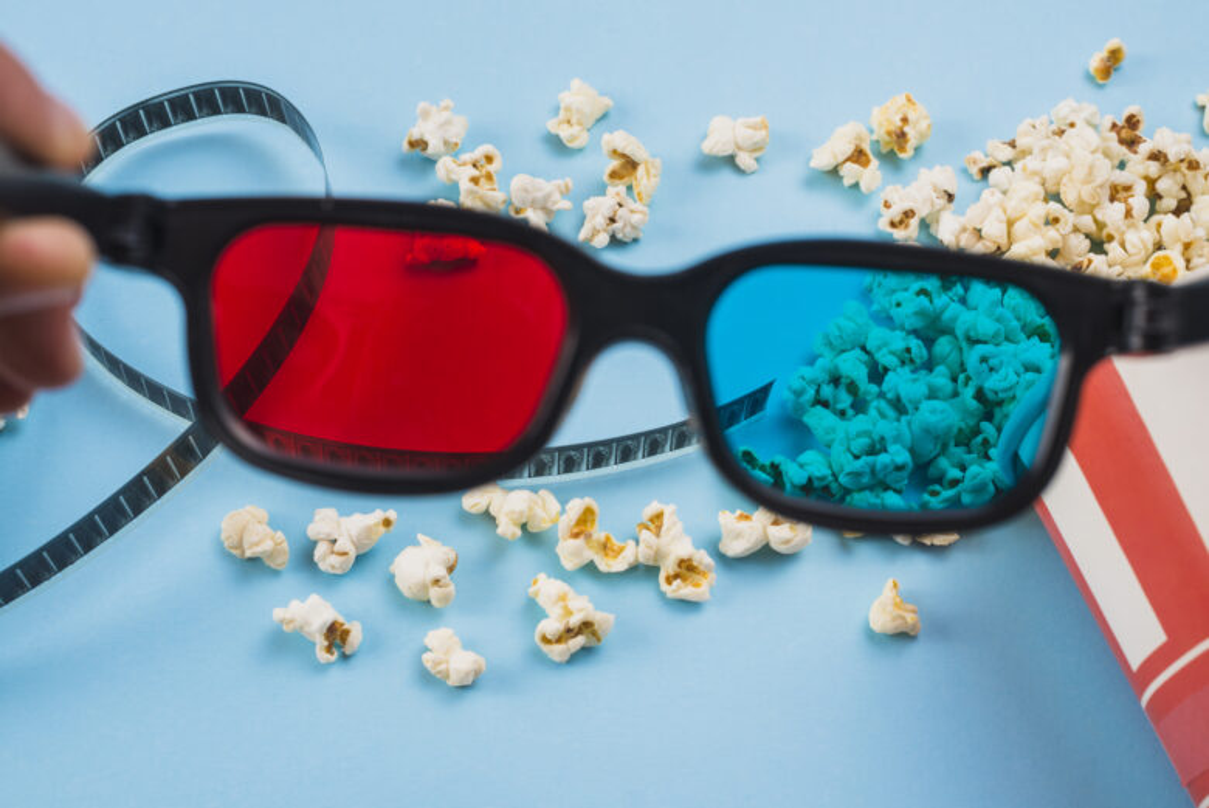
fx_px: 1680
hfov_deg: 39.6
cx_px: 604
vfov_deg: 27.0
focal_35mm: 50
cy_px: 404
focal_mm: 50
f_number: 11
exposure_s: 1/160
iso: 320
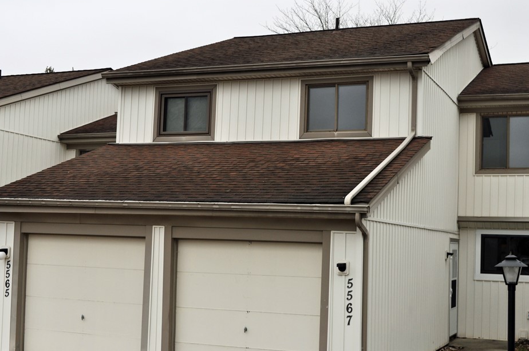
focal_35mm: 53
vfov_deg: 25.4
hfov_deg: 37.5
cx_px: 289
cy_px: 200
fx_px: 778
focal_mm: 30
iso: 200
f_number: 7.1
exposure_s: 1/200
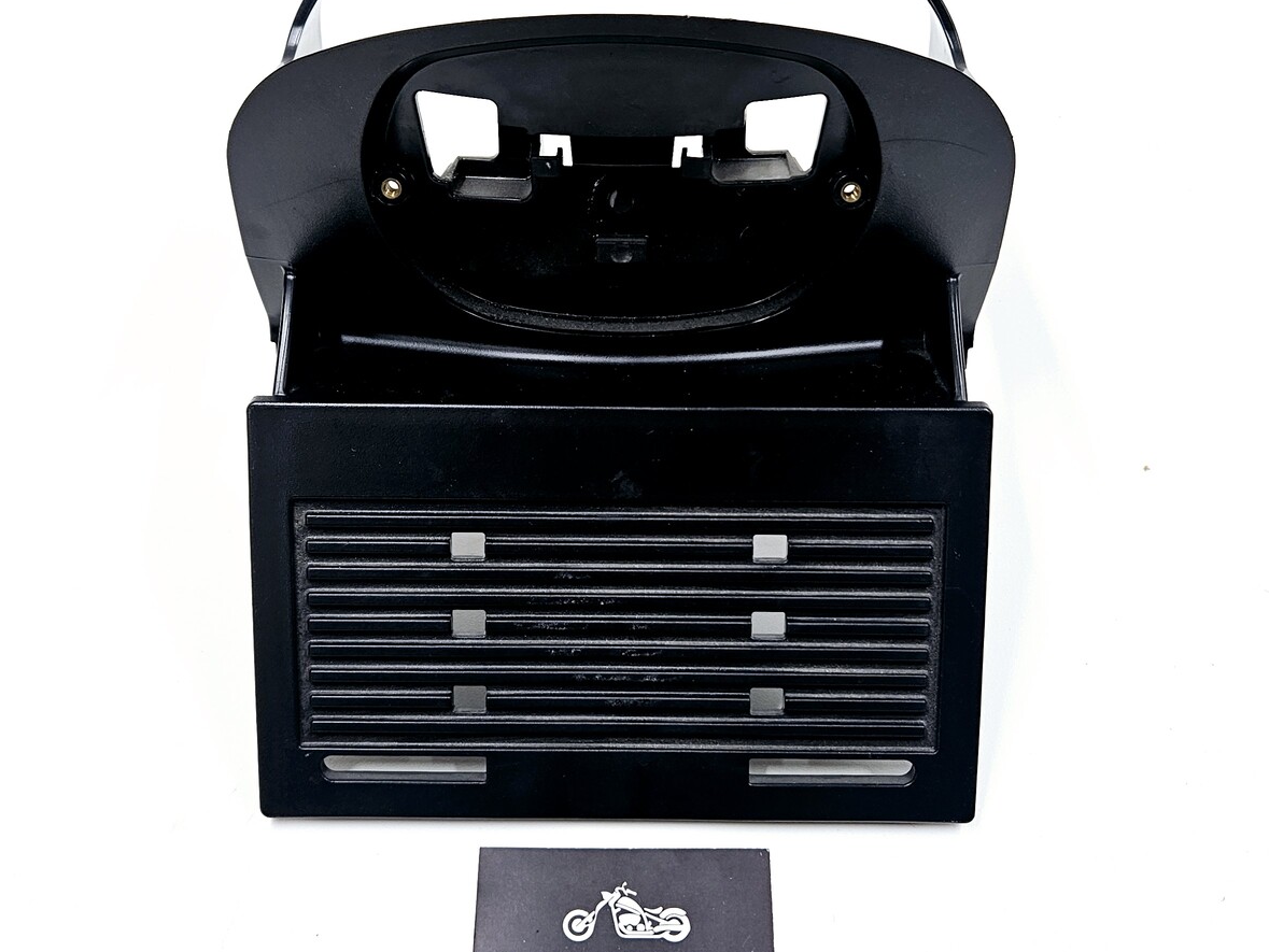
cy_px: 501
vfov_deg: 36.8
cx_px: 632
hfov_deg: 47.8
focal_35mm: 39
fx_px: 1430
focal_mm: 5.4
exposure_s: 1/100
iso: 50
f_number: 1.8
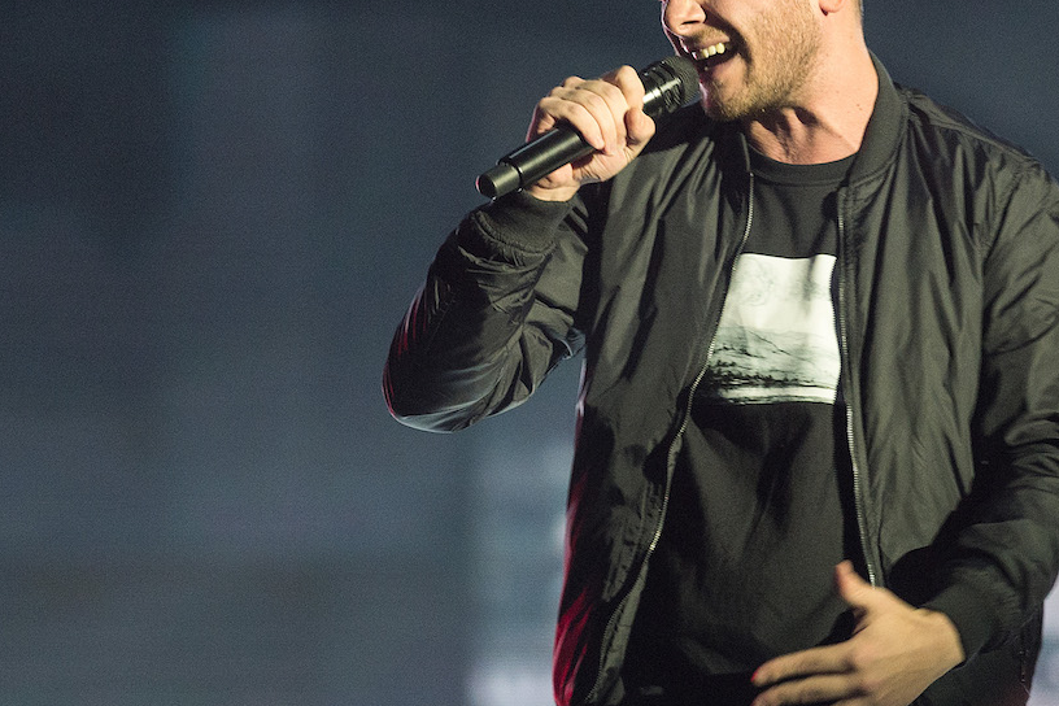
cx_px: 453
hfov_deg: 4.7
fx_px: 12972
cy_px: 219
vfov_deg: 3.1
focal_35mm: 441
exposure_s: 1/160
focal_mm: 300
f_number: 4
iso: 1600
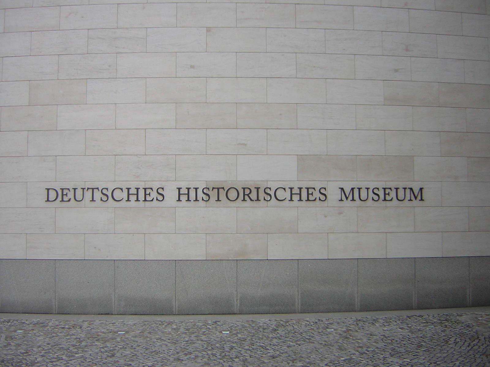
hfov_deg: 51.4
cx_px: 245
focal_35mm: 36
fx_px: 510
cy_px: 184
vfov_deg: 39.7
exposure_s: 1/145
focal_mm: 4.7
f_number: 2.6
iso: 50
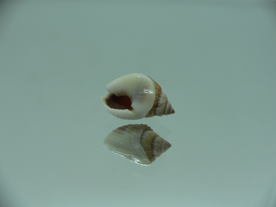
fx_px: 279
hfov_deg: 52.6
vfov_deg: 40.7
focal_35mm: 35
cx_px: 138
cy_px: 104
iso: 80
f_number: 2.8
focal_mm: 4.6
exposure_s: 1/80
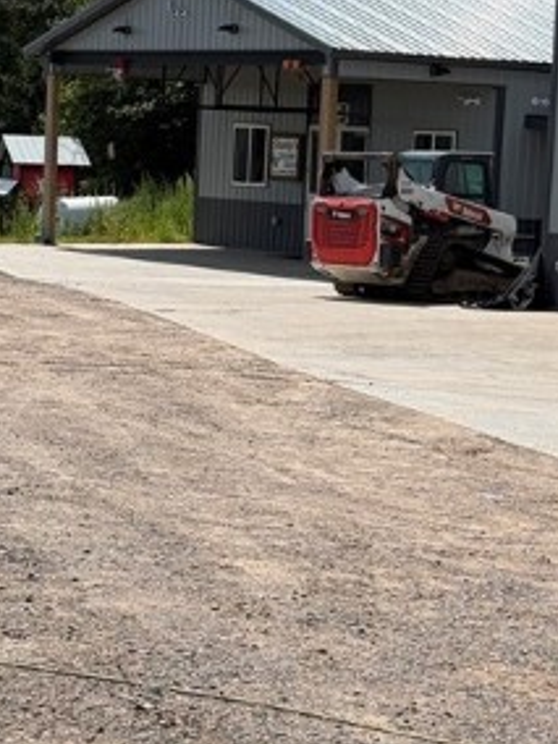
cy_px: 362
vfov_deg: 15.2
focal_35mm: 130
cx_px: 157
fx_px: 2794
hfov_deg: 11.4
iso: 64
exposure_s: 1/7143
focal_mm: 6.76
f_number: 1.78
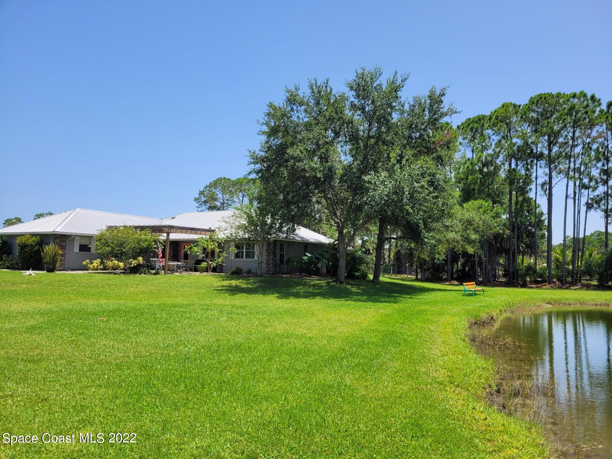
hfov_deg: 67.3
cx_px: 306
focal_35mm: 26
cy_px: 230
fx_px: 460
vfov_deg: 53.1
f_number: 1.8
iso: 40
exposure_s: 1/1957
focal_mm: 5.4
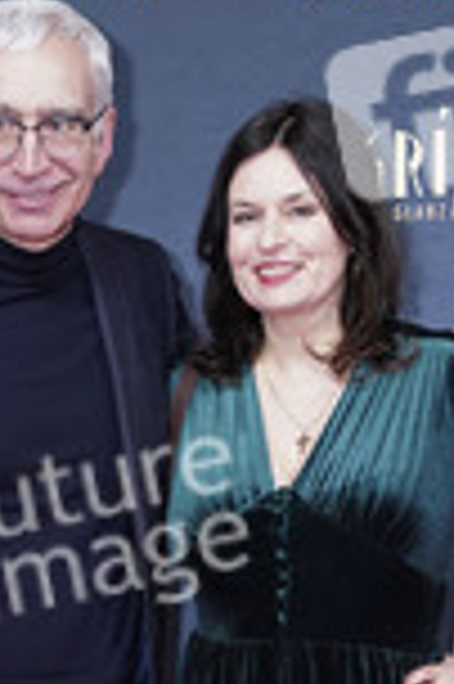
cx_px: 148
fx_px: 1744
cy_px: 770
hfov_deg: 14.8
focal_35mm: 92
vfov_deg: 21.0
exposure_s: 1/200
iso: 2500
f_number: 4.5
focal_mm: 35
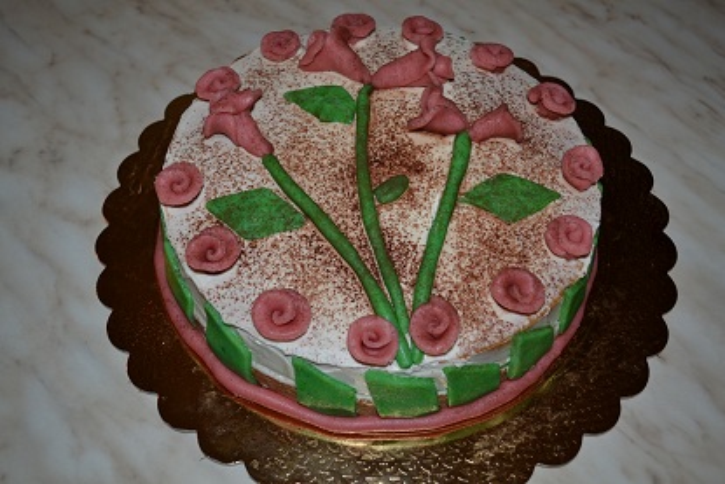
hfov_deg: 53.1
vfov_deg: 36.9
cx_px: 362
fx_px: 725
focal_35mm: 36
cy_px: 242
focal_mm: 24
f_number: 4
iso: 250
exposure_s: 1/60
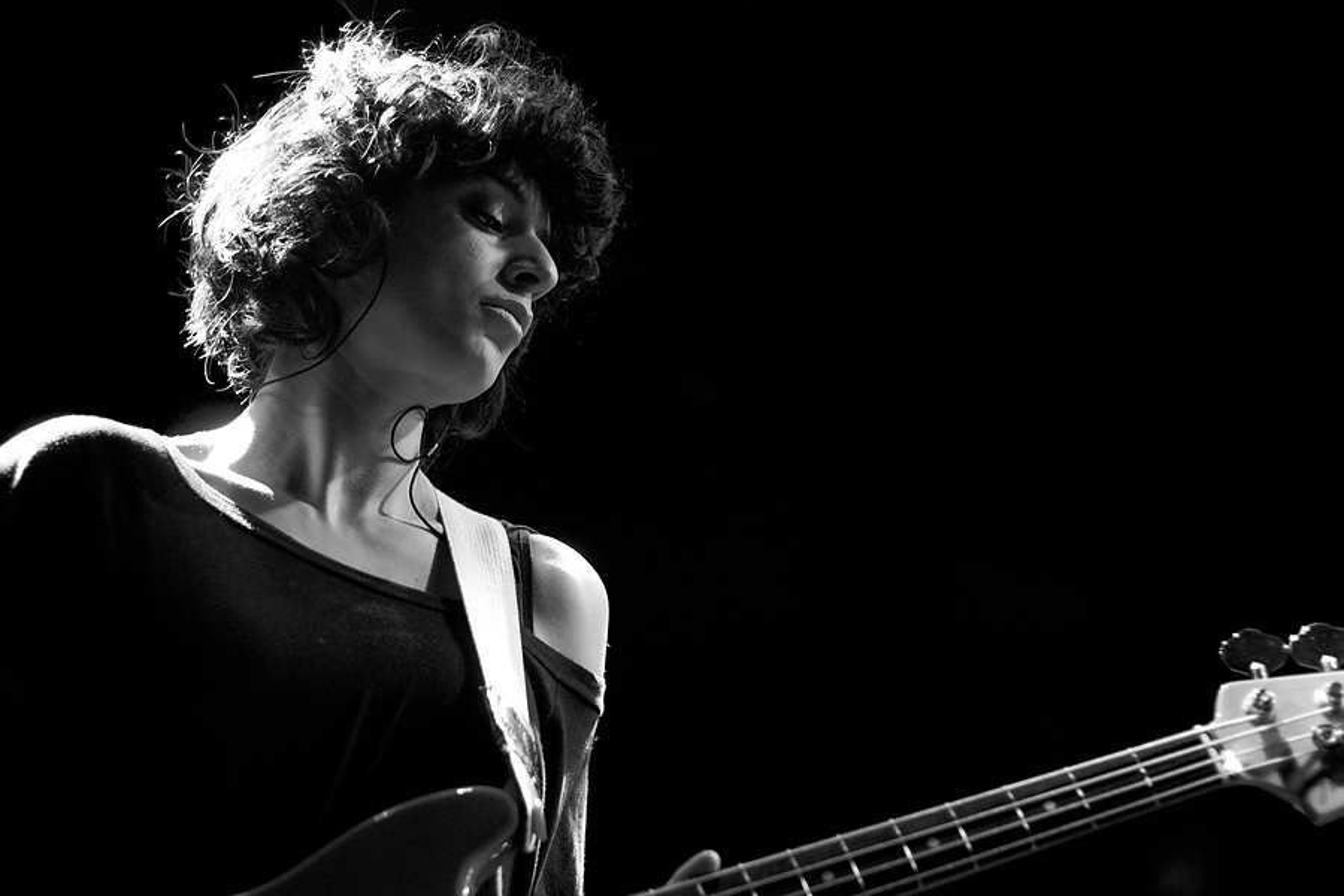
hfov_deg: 27.0
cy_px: 448
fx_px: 2800
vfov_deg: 18.2
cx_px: 672
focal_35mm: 75
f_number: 2
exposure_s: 1/60
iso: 800
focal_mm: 50
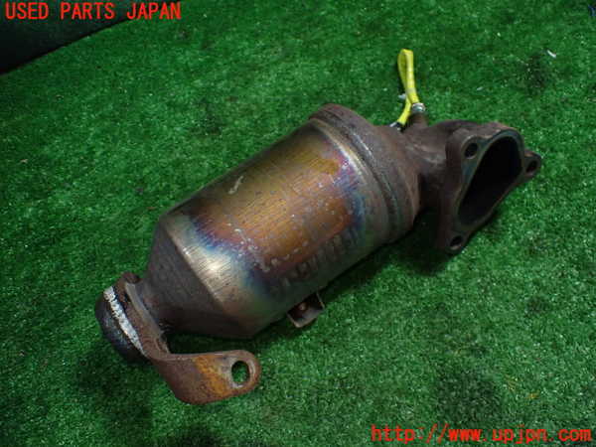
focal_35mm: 30
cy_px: 224
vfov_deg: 46.8
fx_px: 517
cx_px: 298
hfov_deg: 60.0
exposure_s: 1/125
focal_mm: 5.4
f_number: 2.3
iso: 640
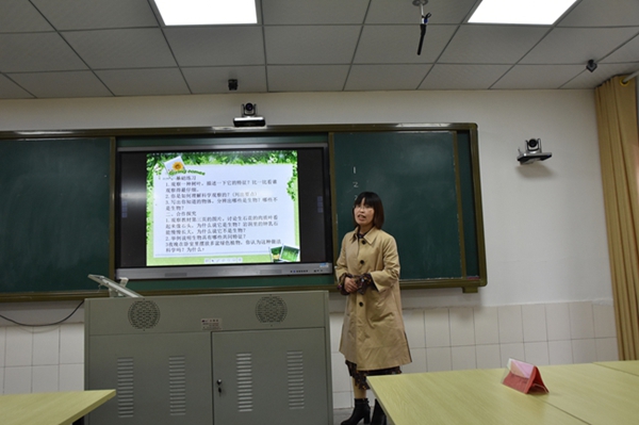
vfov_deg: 43.5
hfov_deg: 62.0
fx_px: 532
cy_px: 212
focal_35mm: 30
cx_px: 320
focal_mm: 20
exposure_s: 1/125
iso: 800
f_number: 5.6
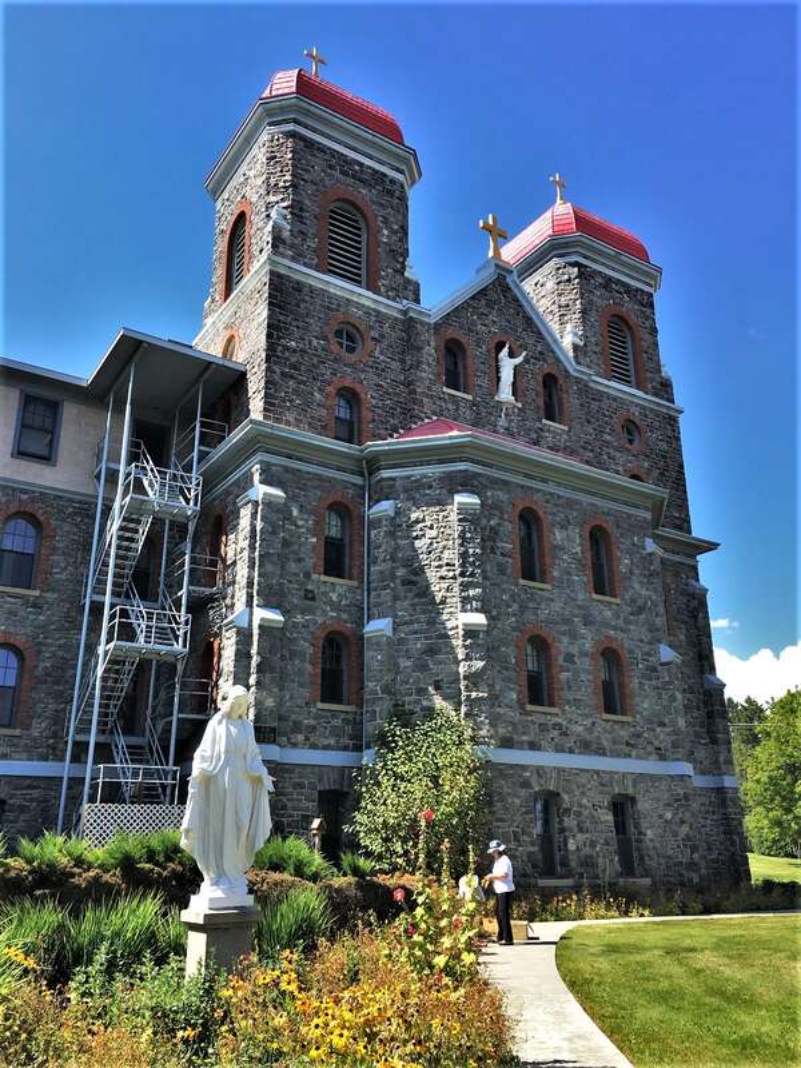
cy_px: 534
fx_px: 895
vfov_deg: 61.7
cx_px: 400
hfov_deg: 48.2
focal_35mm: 29
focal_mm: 4.15
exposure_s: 1/587
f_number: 2.2
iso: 25
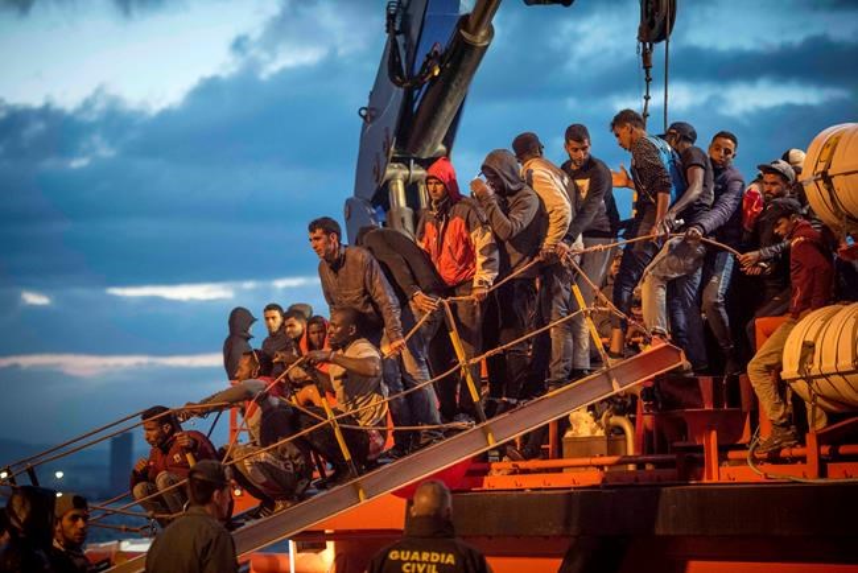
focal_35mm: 116
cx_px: 429
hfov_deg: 17.6
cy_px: 286
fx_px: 2766
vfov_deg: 11.8
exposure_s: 1/125
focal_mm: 116
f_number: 2.8
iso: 3200
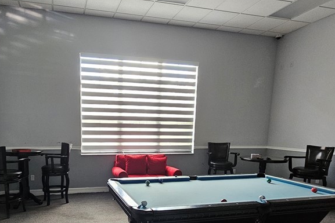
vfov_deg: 50.9
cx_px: 122
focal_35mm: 24
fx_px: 223
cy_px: 168
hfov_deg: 72.3
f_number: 2.2
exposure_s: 1/34
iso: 500
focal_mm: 2.2
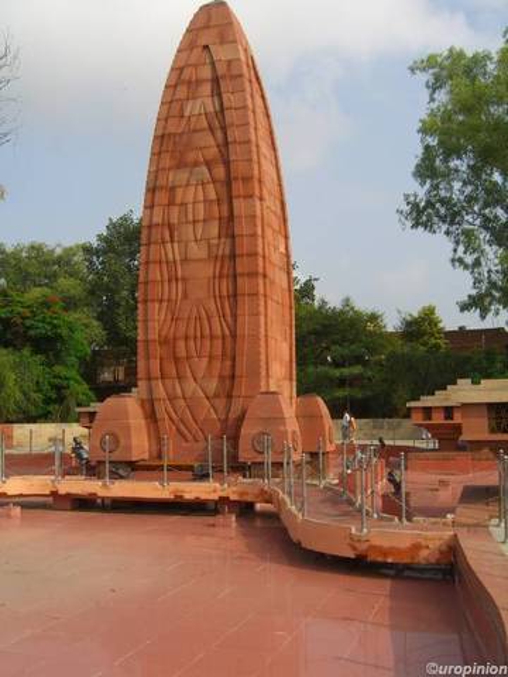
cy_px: 338
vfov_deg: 49.0
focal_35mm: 38
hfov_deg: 37.7
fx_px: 744
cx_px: 254
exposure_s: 1/160
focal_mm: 7.9
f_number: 8
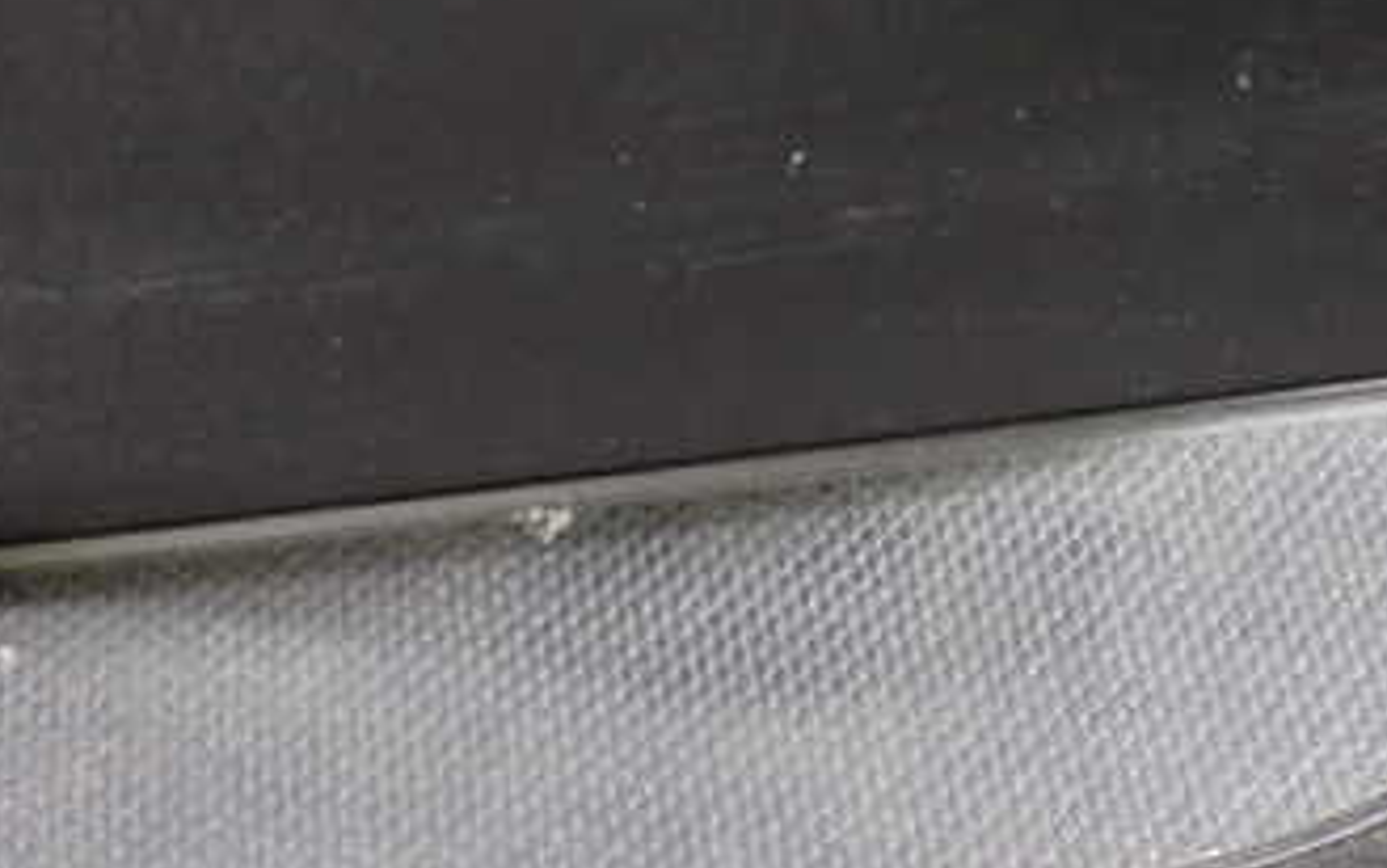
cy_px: 611
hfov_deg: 35.1
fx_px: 2194
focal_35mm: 58
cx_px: 696
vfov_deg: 22.3
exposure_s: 1/30
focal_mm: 5.4
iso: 1000
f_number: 2.3
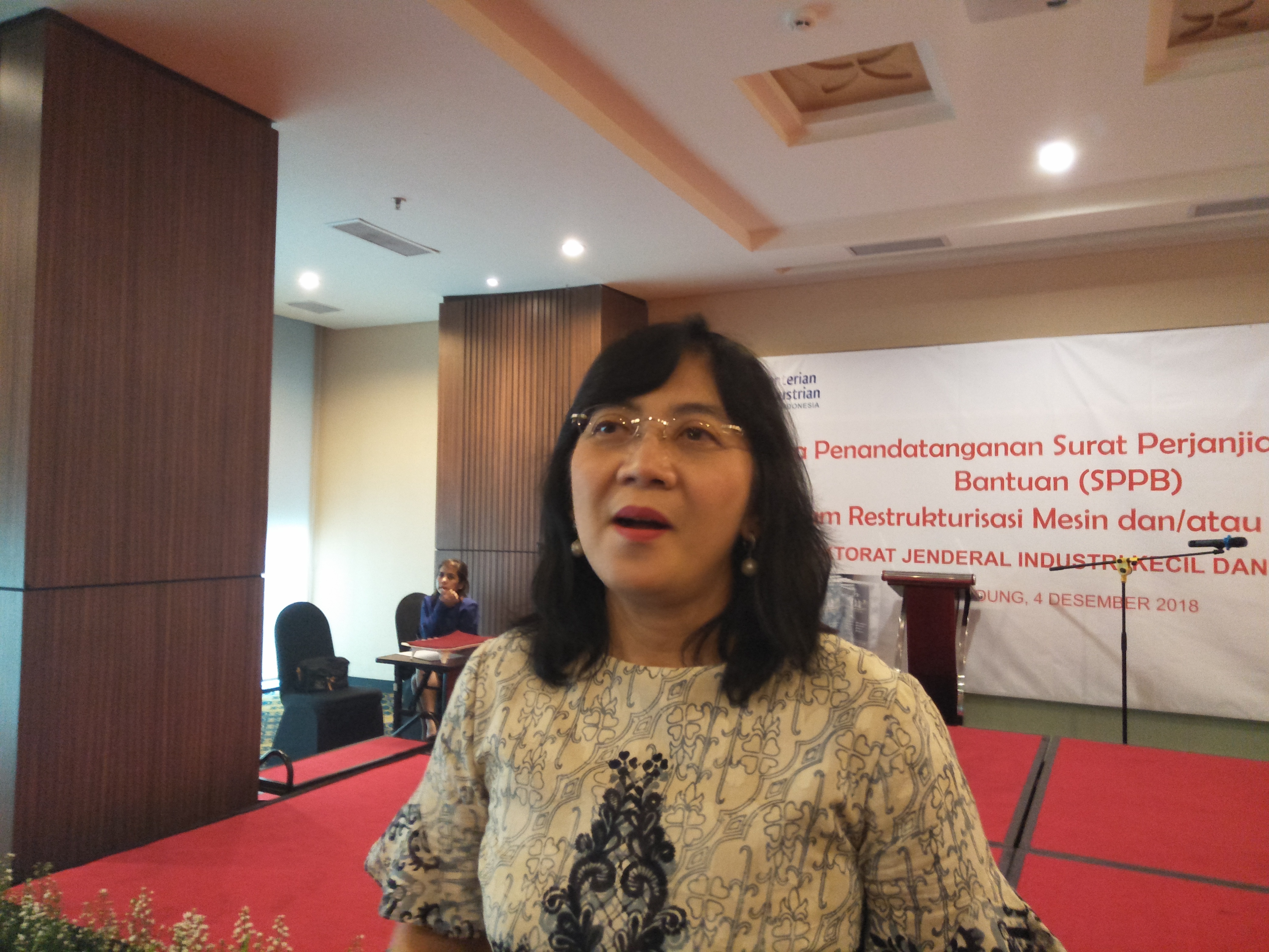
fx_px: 733
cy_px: 476
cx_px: 634
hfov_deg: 81.7
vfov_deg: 66.0
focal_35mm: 20
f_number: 2.2
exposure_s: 1/25
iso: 465
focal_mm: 3.46
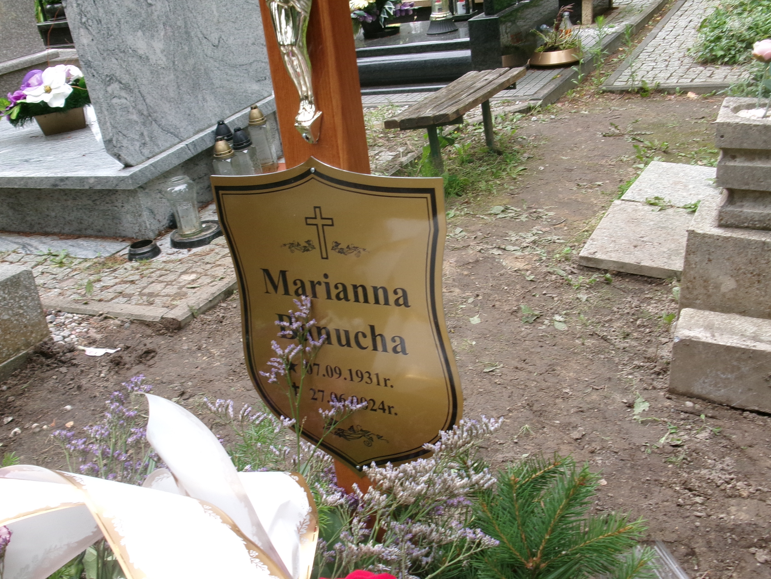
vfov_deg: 37.7
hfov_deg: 48.8
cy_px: 318
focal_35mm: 38
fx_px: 846
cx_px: 331
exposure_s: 1/120
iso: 100
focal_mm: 5.1
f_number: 3.9
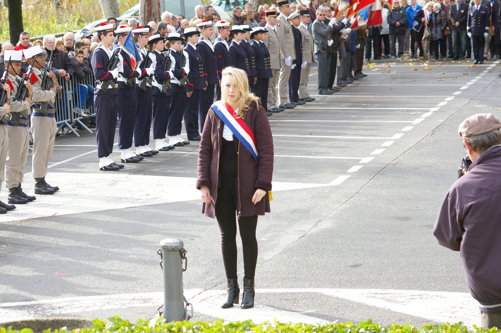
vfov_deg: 12.2
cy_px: 166
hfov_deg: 18.2
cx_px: 250
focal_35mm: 112
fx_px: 1564
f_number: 5.6
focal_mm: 75
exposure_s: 1/250
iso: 400
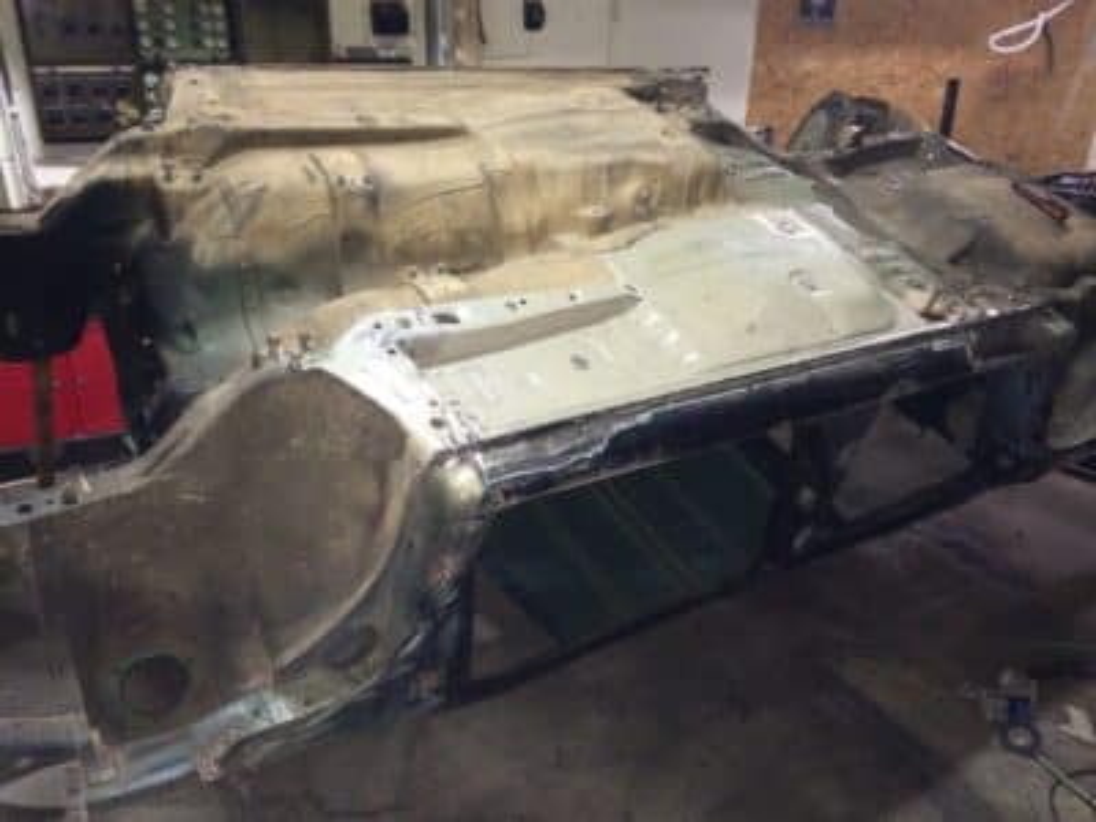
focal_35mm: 29
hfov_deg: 61.7
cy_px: 411
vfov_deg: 48.2
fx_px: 918
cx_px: 548
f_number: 2.2
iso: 320
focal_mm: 4.15
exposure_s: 1/24
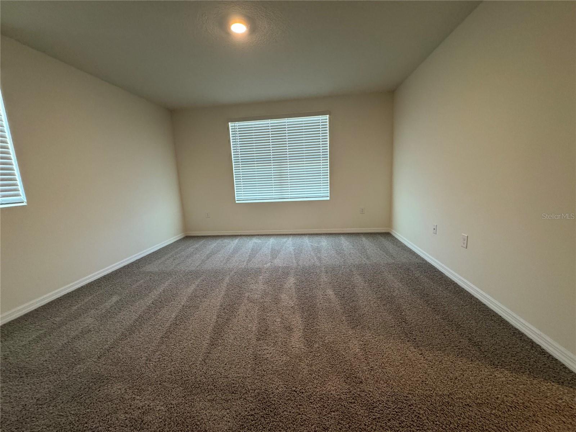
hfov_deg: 102.1
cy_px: 216
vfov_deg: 85.7
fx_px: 233
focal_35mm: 14
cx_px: 288
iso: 320
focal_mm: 2.22
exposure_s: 1/120
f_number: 2.2
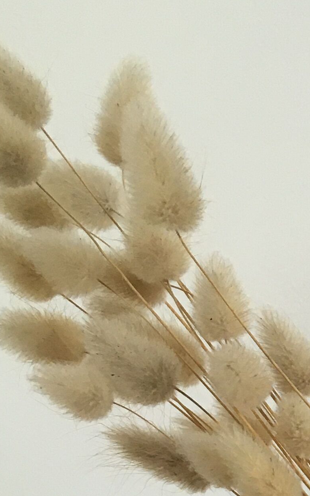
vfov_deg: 19.2
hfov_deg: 12.3
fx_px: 1351
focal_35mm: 100
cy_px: 646
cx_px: 505
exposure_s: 1/33
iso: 40
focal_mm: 4.15
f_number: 2.2
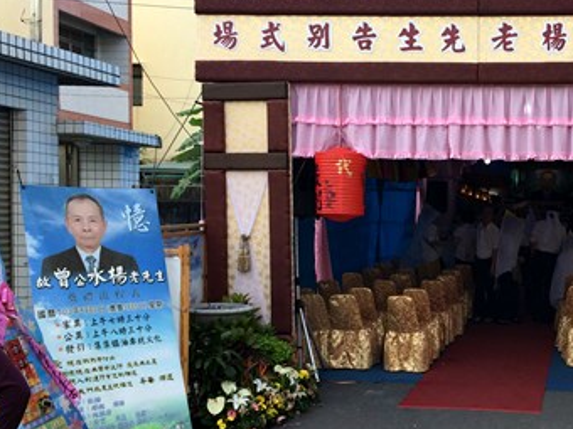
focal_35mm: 53
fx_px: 877
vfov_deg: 27.5
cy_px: 261
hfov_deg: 34.9
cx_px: 470
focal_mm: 4.12
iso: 32
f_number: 2.2
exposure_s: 1/662
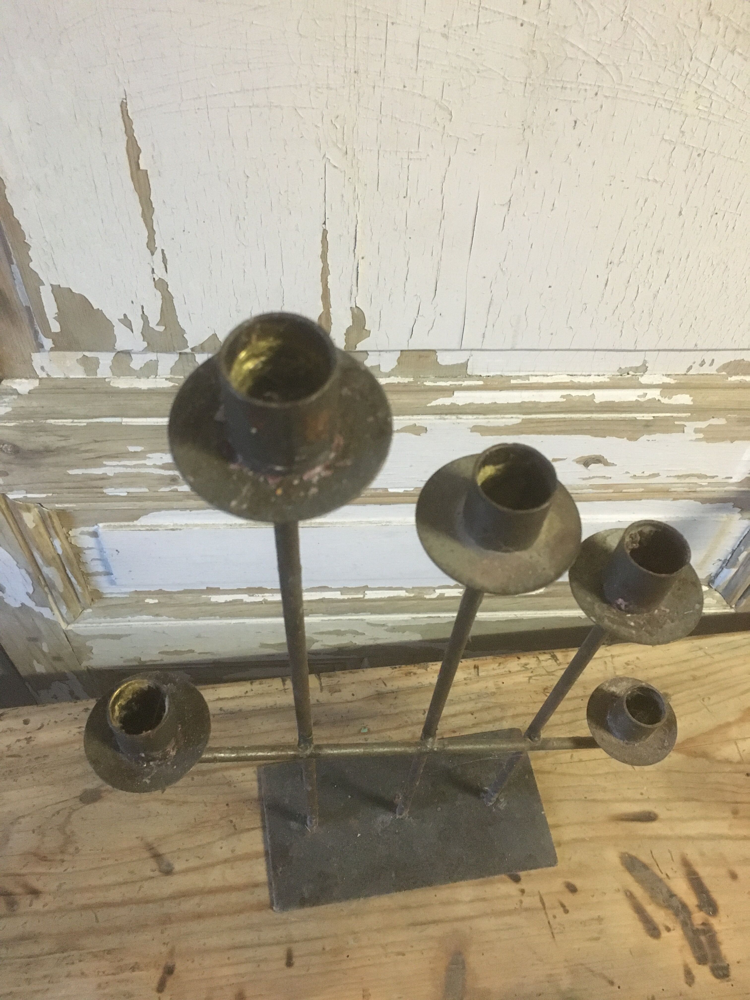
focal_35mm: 29
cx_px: 375
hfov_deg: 48.2
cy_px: 500
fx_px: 838
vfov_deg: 61.7
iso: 320
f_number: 2.2
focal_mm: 4.15
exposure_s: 1/17
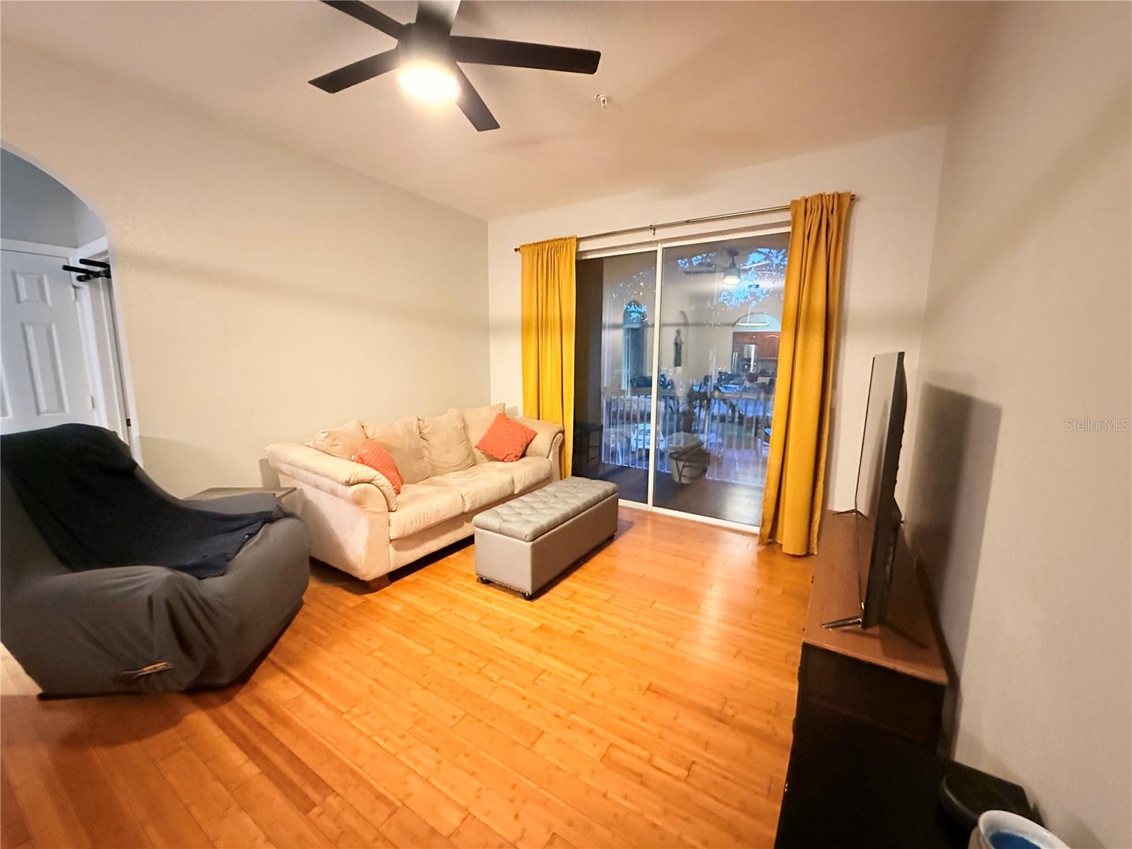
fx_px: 458
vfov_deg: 85.7
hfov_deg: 102.1
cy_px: 424
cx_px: 566
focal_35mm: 14
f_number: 2.2
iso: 1600
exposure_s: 1/40
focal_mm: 2.22
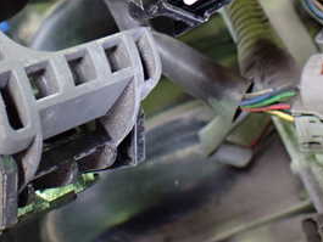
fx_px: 635
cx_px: 129
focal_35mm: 68
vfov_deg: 20.9
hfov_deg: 28.5
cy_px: 0
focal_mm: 5.4
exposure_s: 1/50
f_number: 2.3
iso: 800
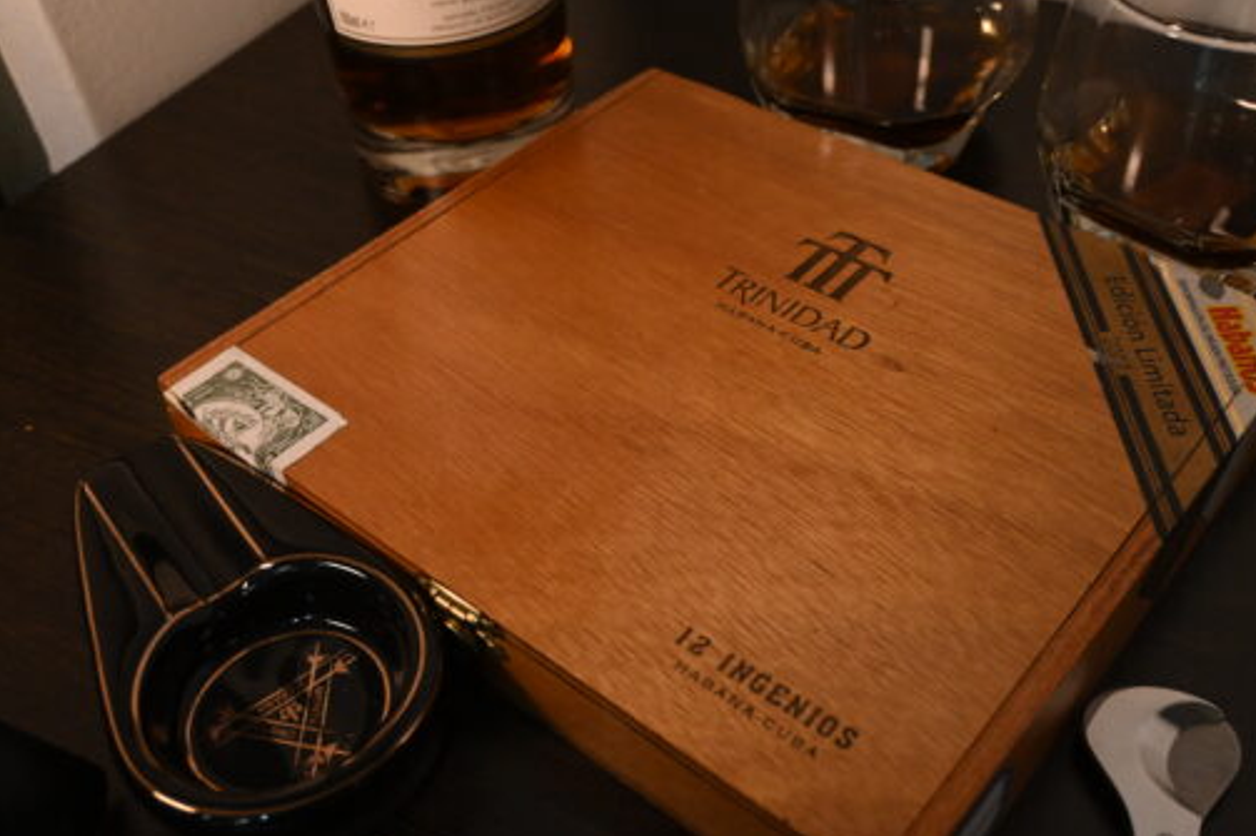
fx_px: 1311
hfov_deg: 51.1
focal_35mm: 38
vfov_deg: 35.4
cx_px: 704
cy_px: 392
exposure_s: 1/400
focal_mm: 21
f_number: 5.6
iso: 2500
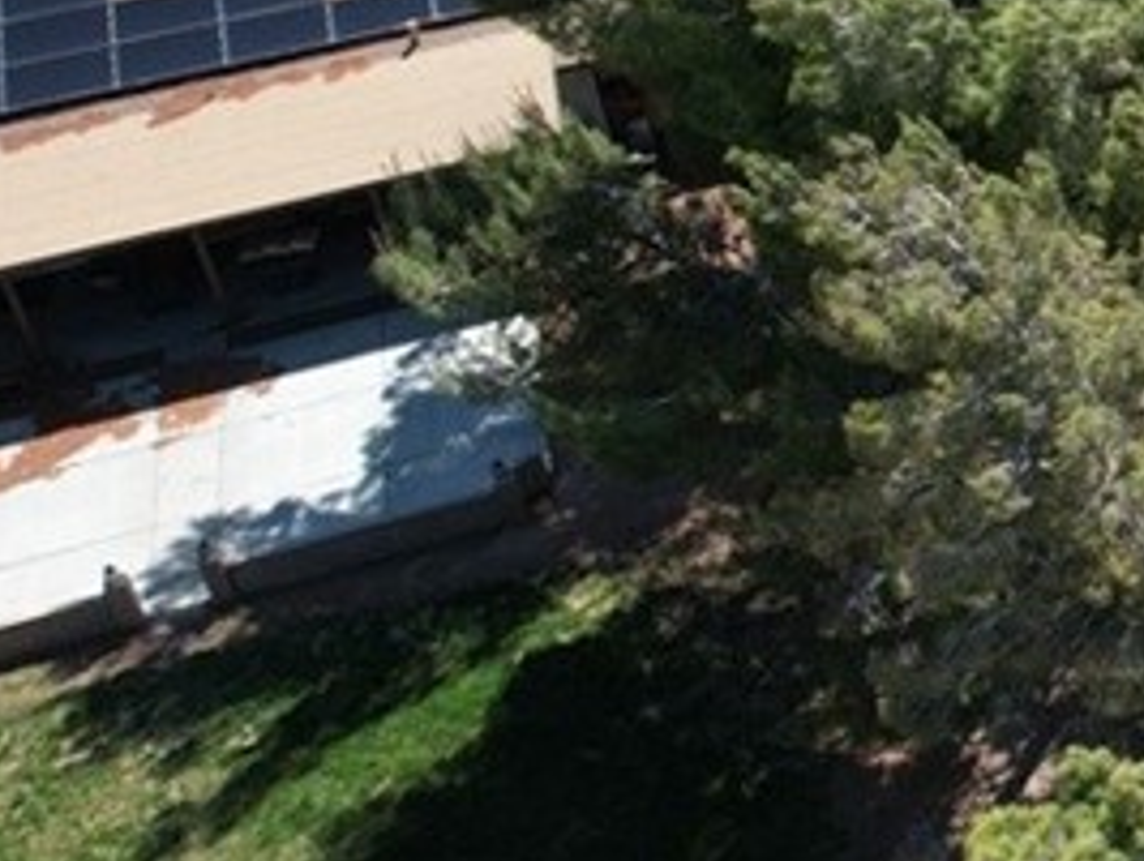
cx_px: 1872
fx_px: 2681
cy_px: 2
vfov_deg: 17.8
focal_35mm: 81
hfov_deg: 19.7
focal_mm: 8.38
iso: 100
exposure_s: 1/320
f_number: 2.8
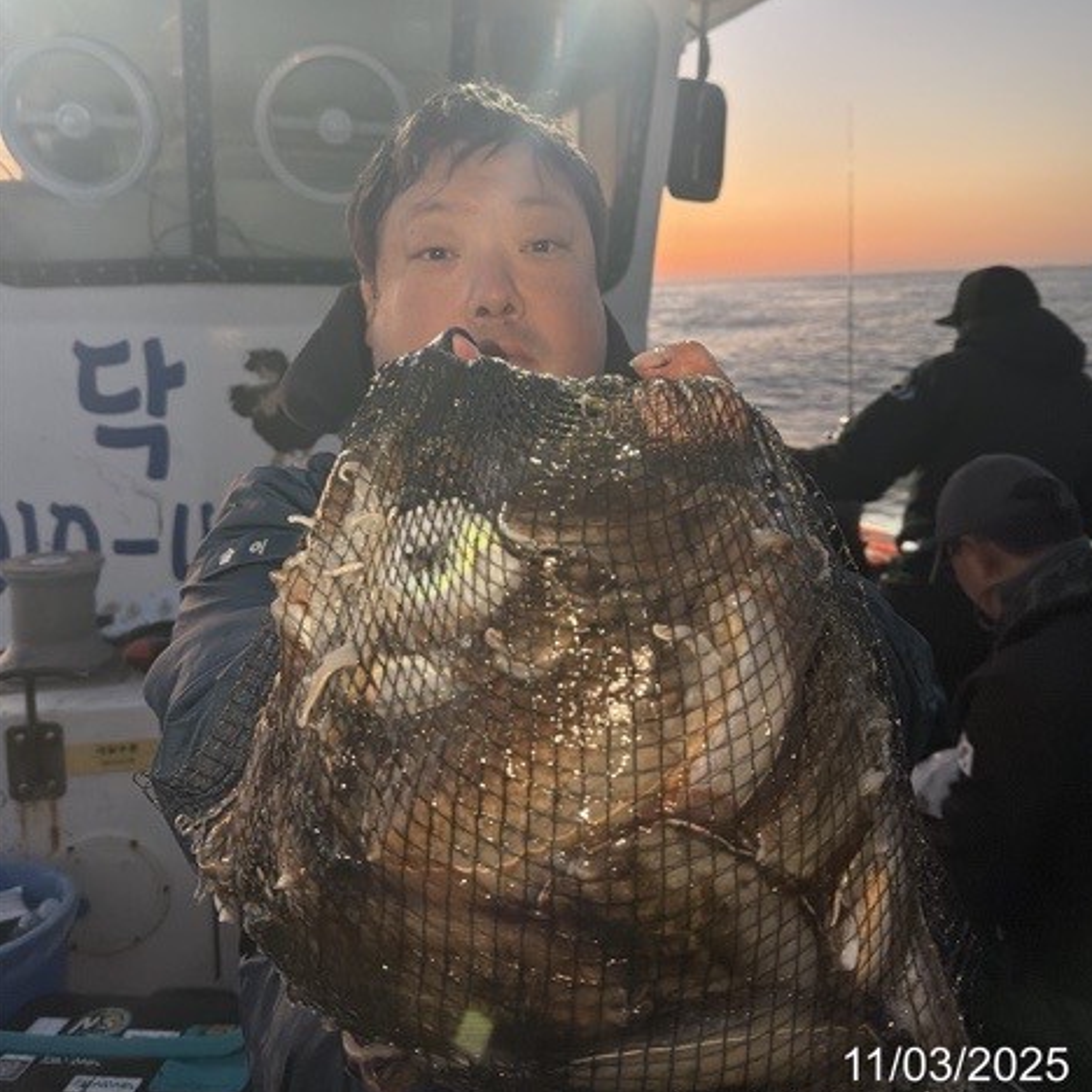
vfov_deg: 55.3
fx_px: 1035
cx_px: 558
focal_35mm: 29
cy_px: 443
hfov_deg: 55.6
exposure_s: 1/60
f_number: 1.78
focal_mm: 6.76
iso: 500
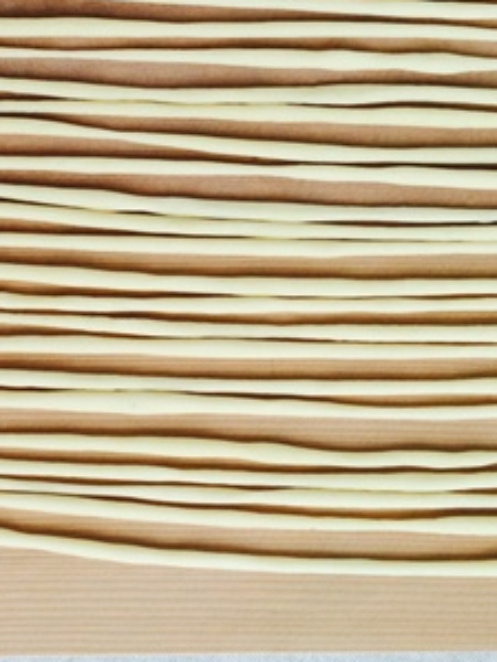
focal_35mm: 64
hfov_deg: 22.1
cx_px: 9
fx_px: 1225
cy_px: 170
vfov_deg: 29.8
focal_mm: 4.12
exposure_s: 1/260
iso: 32
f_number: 2.2
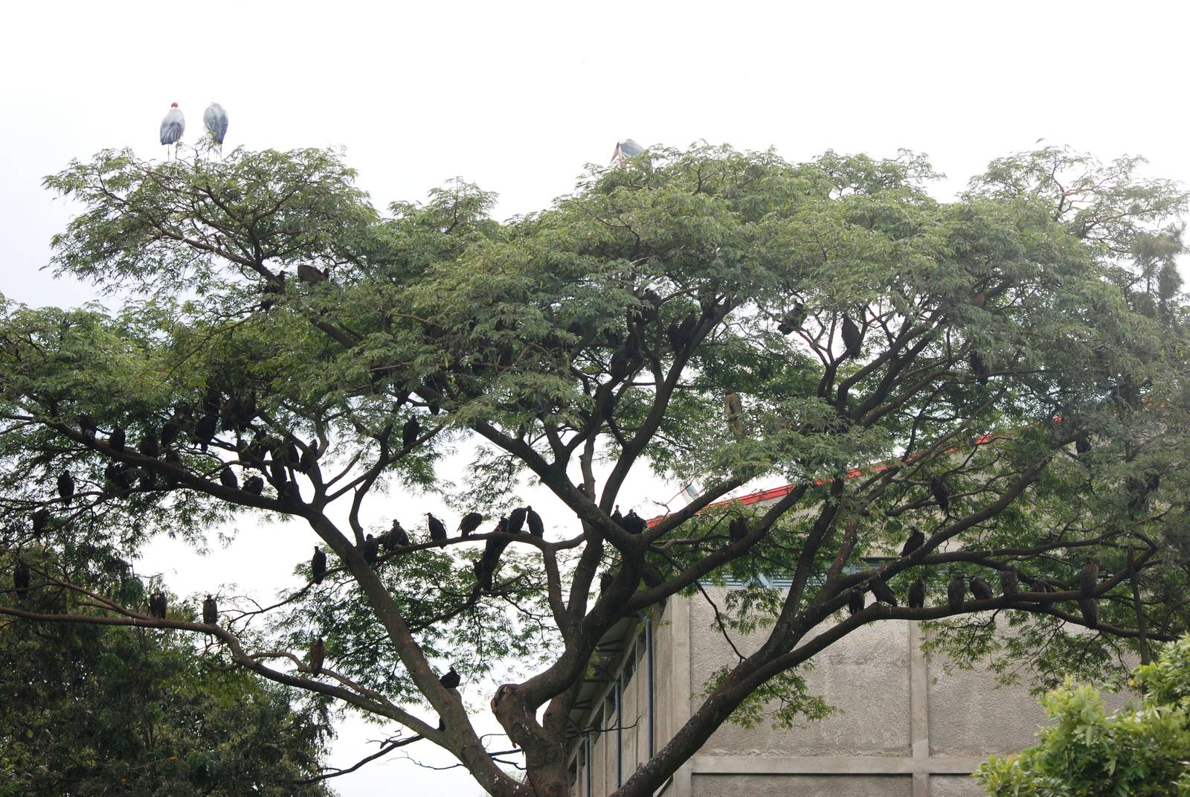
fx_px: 3475
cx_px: 595
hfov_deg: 19.4
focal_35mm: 105
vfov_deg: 13.1
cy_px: 398
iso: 180
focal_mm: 70
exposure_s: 1/500
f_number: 5.6
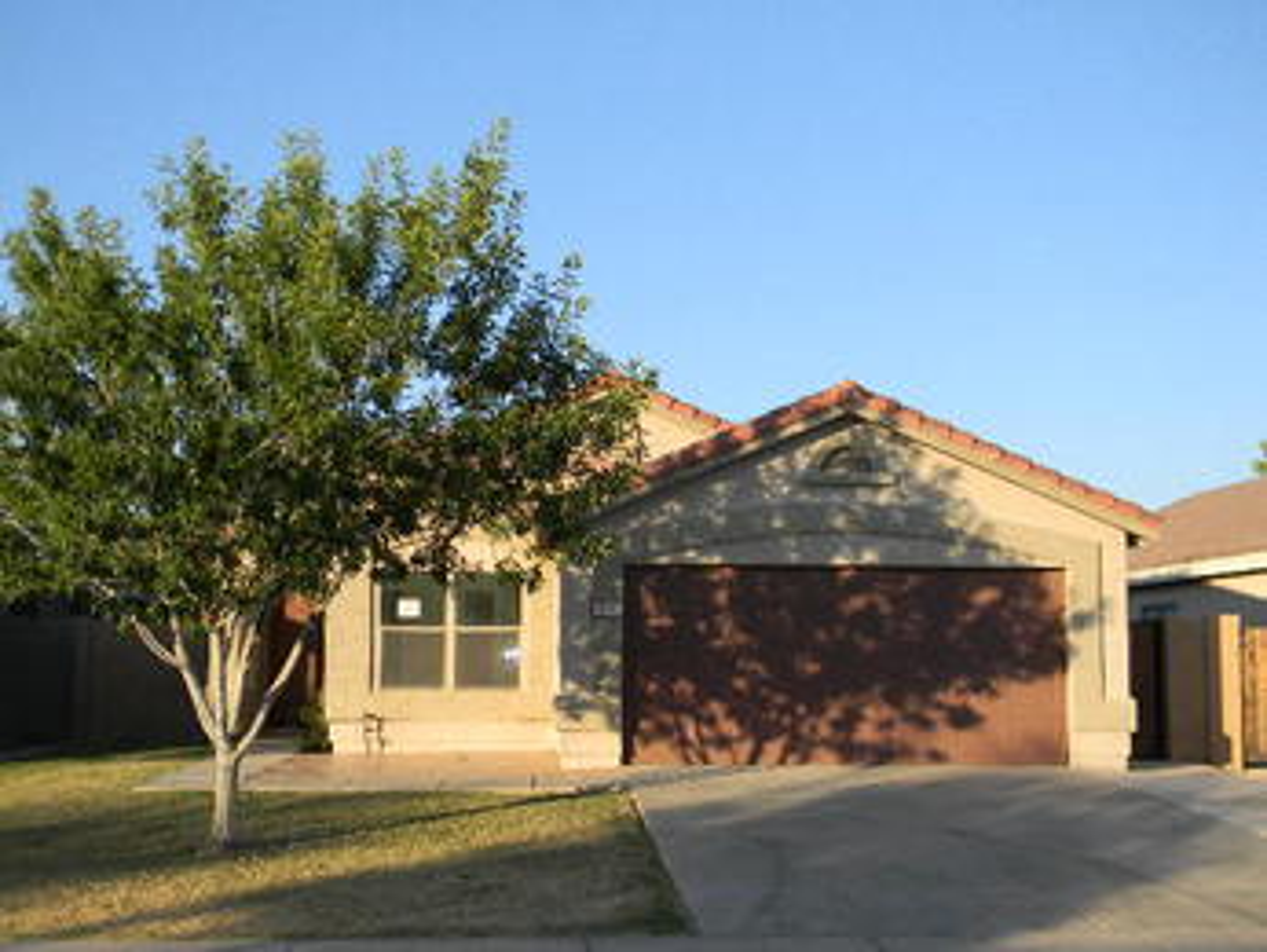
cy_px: 476
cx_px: 634
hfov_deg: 45.7
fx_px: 1502
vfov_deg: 35.2
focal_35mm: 41
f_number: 3.8
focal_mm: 7.3
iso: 112
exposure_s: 1/540
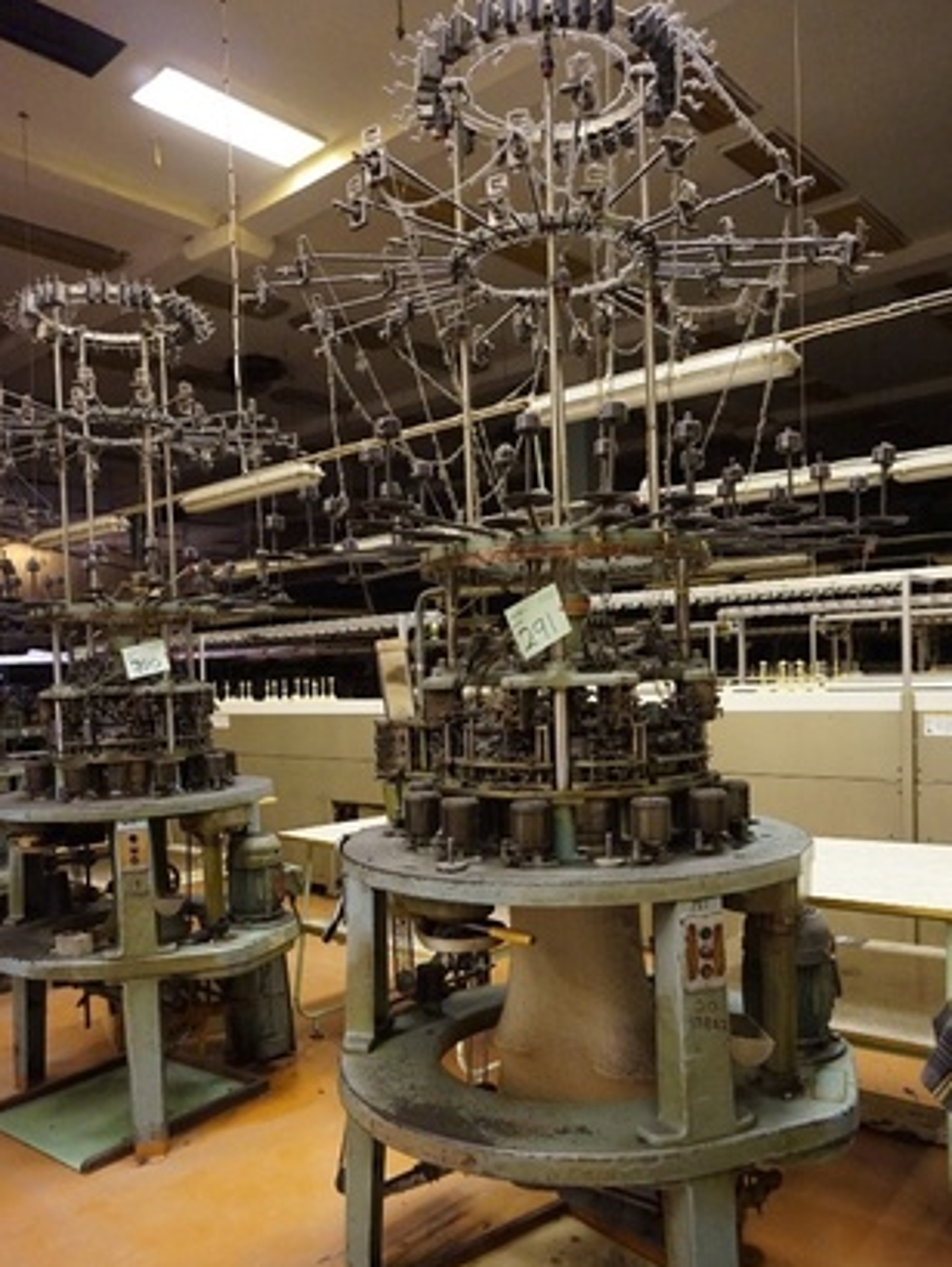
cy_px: 729
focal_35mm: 27
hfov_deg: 51.4
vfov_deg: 64.9
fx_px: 989
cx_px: 482
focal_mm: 16
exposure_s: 1/30
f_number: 3.5
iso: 3200
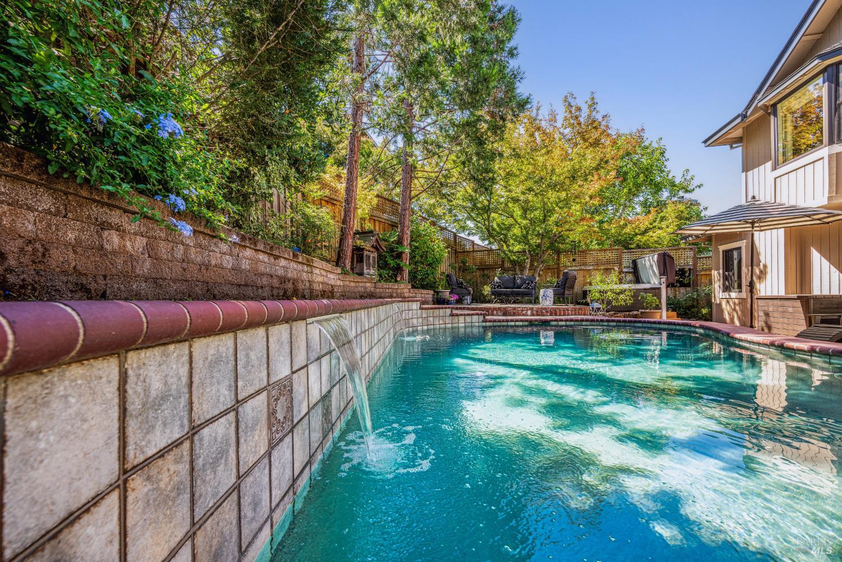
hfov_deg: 98.5
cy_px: 281
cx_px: 421
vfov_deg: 75.5
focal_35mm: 16
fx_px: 362
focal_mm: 15.5
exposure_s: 1/100
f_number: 9
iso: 400
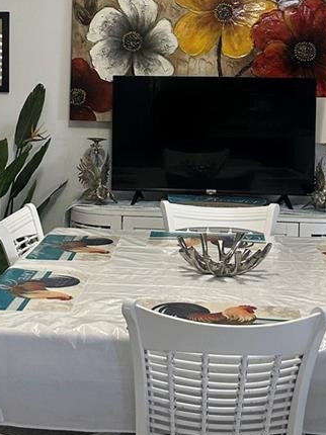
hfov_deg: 21.8
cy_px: 115
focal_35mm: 67
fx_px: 842
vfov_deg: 28.6
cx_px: 106
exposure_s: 1/60
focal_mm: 6.86
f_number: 1.78
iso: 160
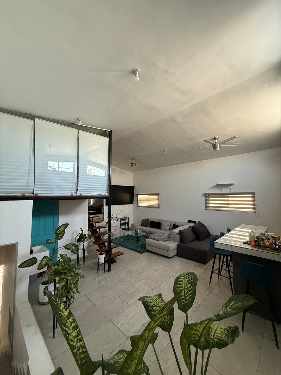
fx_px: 152
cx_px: 140
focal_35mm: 14
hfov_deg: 85.7
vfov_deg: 102.1
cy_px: 188
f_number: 2.2
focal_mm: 2.22
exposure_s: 1/120
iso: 320
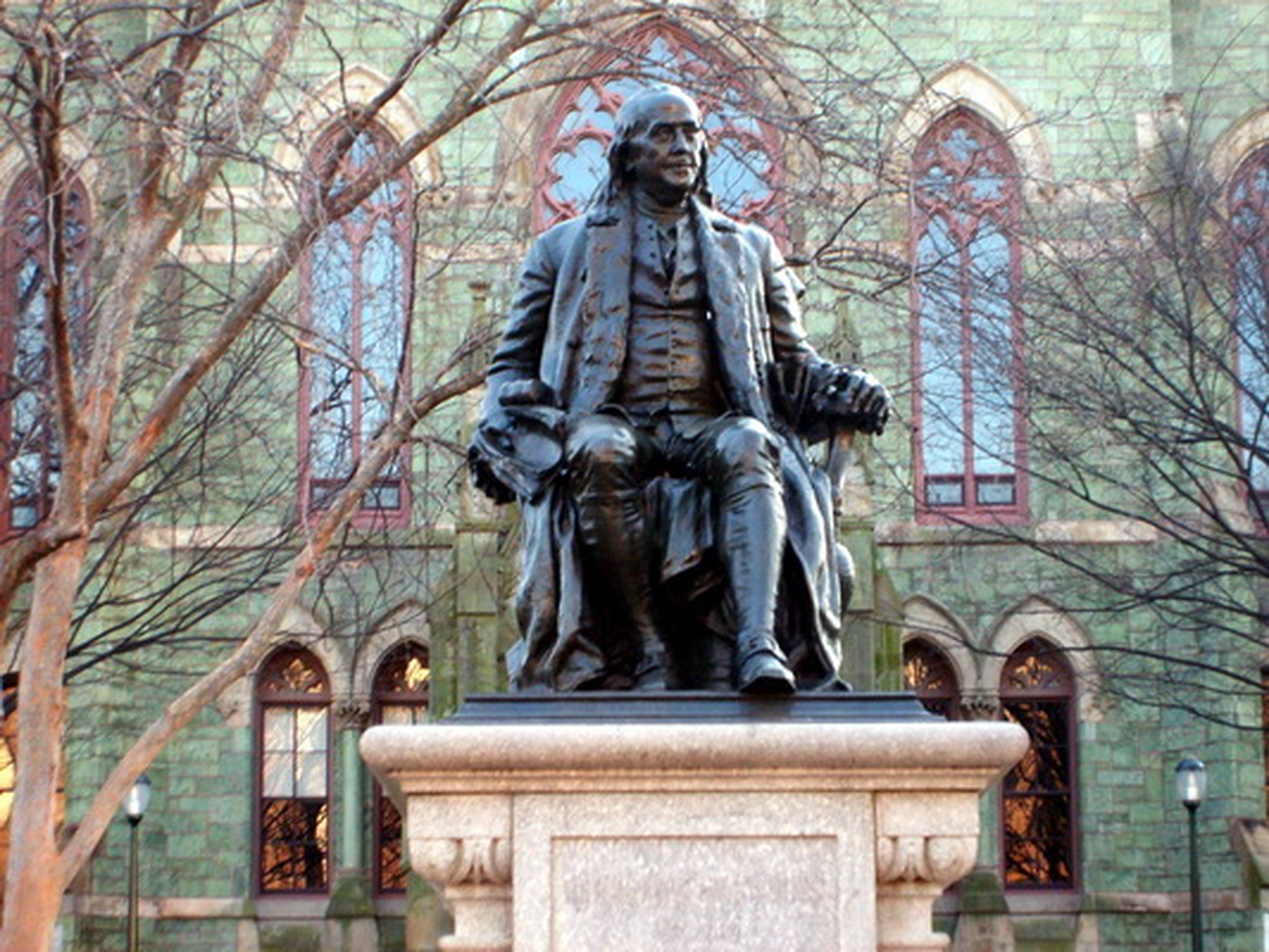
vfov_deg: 16.1
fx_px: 3373
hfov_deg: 21.3
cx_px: 634
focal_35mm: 92
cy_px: 476
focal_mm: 15.5
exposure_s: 1/60
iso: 106
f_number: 4.6
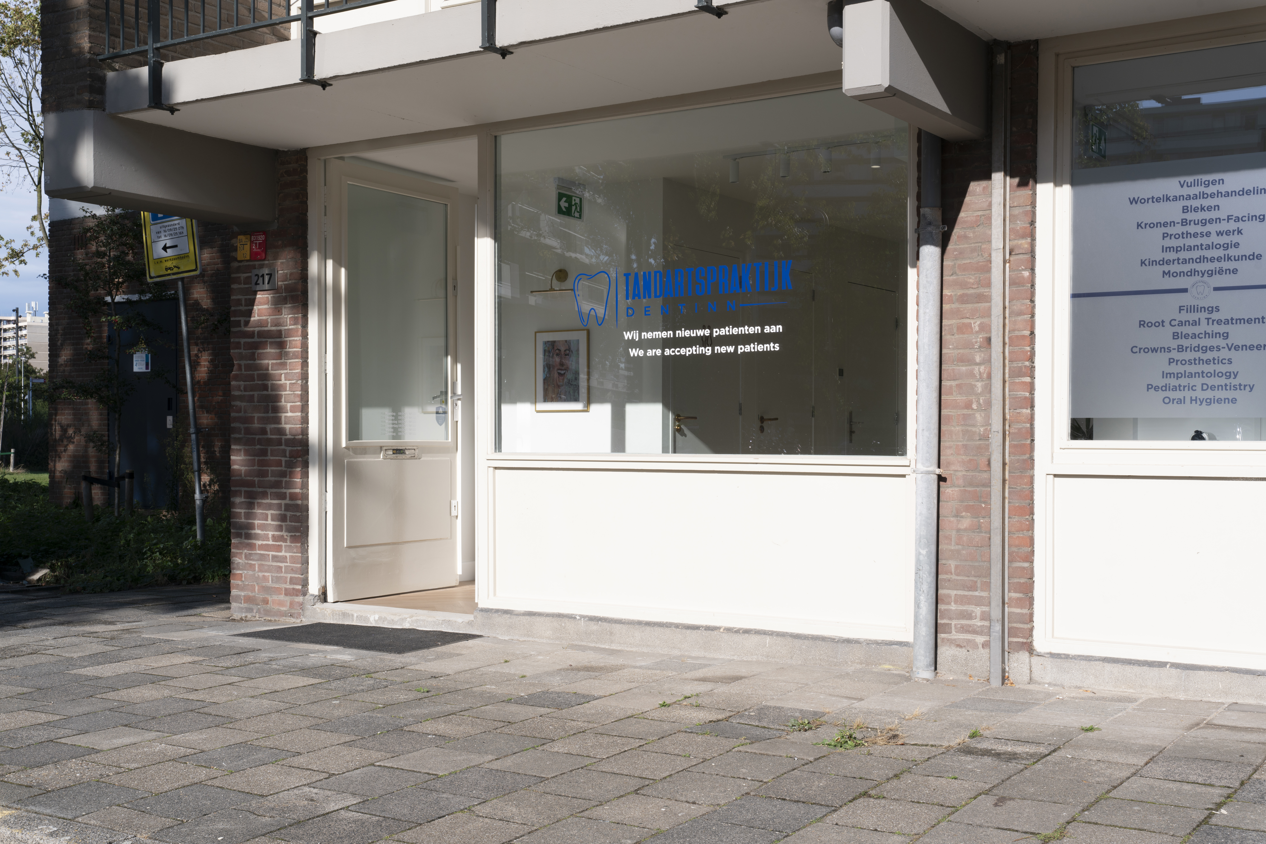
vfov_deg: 31.8
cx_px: 633
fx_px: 1481
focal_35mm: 42
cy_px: 422
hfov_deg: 46.3
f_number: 13
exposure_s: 1/125
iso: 125
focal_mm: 42.1
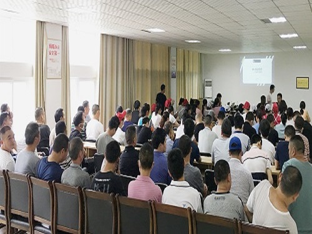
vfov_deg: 48.2
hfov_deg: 61.7
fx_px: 261
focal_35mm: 29
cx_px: 156
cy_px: 117
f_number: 2.2
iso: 64
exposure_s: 1/17
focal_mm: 4.15
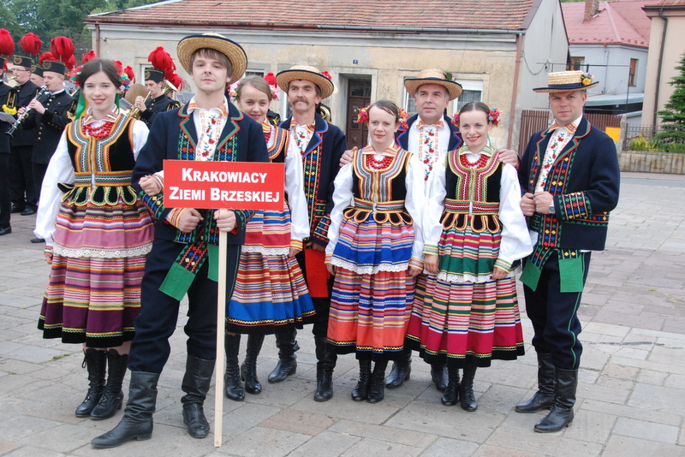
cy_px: 228
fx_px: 828
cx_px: 342
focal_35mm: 44
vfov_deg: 30.9
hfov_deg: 44.9
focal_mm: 29
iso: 800
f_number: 9
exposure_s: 1/320
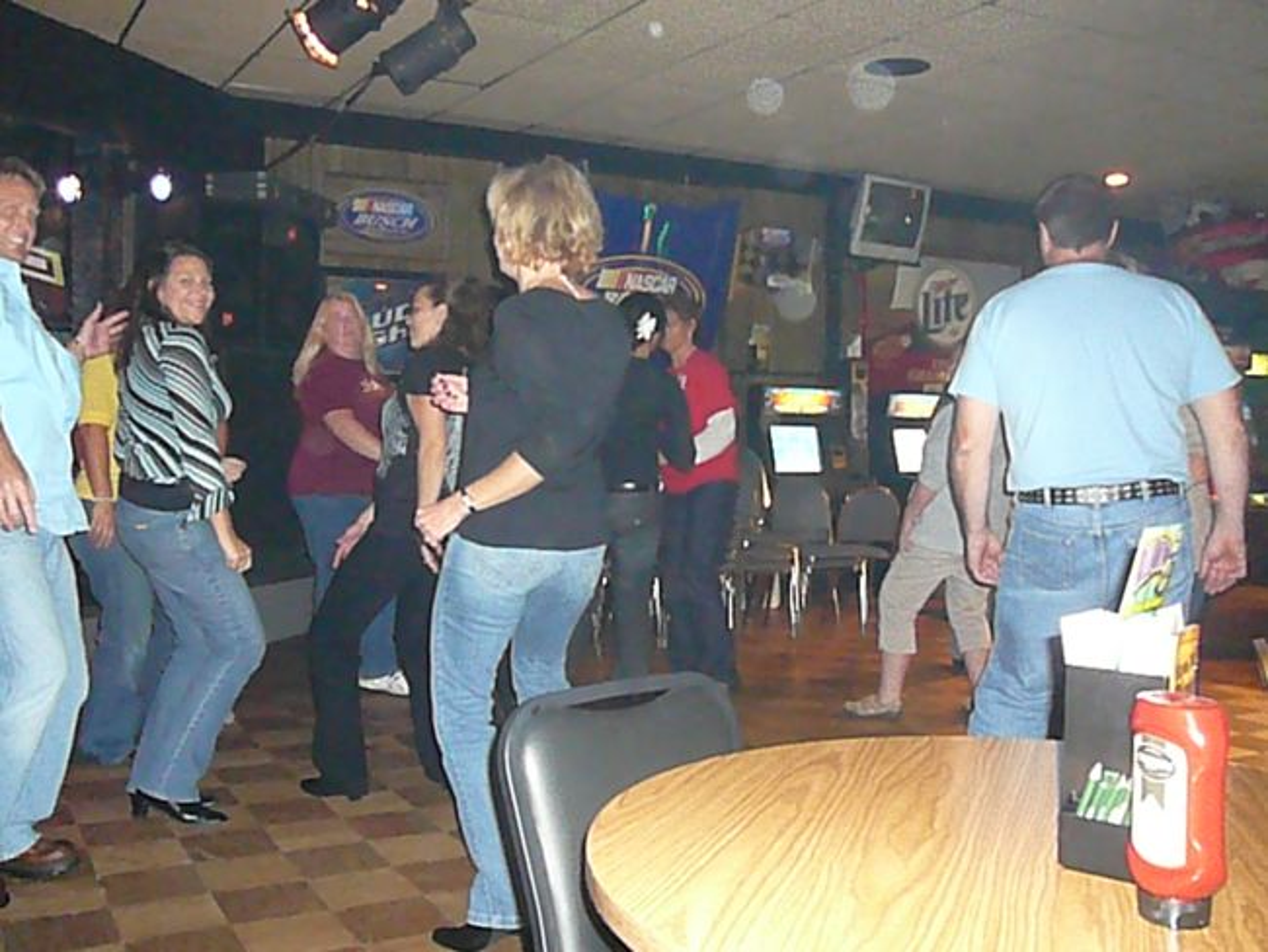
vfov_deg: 40.7
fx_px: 1283
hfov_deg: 52.6
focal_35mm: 35
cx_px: 634
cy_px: 476
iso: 1250
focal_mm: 5.2
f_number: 2.8
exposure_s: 1/30
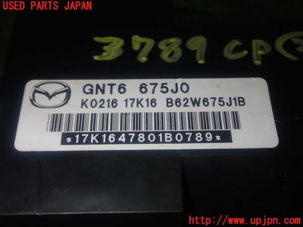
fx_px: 411
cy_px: 114
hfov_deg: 40.4
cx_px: 152
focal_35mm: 47
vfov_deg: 30.9
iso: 200
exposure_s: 1/50
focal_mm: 8.4
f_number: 9
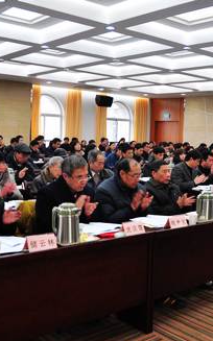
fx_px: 391
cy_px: 172
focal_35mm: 42
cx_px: 165
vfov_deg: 47.2
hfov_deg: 29.9
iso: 400
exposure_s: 1/40
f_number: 3.5
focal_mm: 18
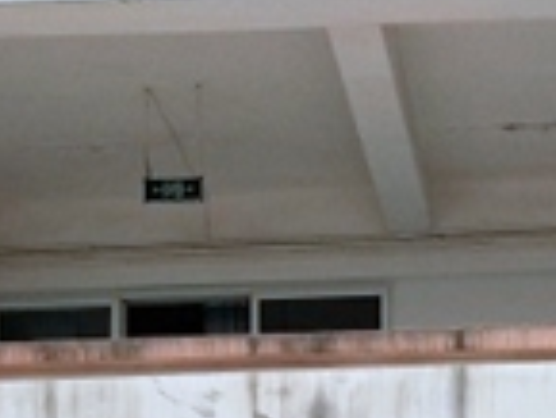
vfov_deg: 10.1
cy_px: 913
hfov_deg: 14.7
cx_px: 571
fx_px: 2122
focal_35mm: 132
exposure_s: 1/2231
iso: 79
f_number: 1.8
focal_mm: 3.95
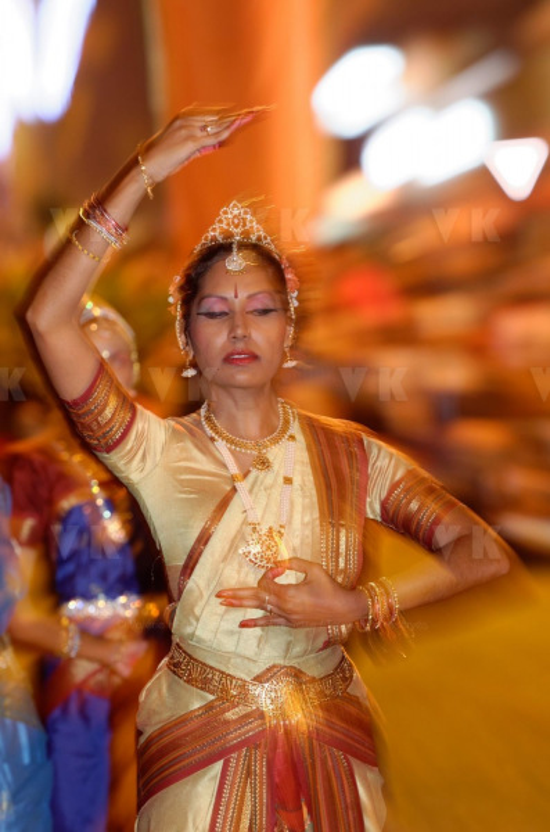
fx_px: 6047
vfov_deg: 7.9
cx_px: 275
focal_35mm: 262
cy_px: 416
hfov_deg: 5.2
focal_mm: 175
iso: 800
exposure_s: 1/4
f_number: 3.5
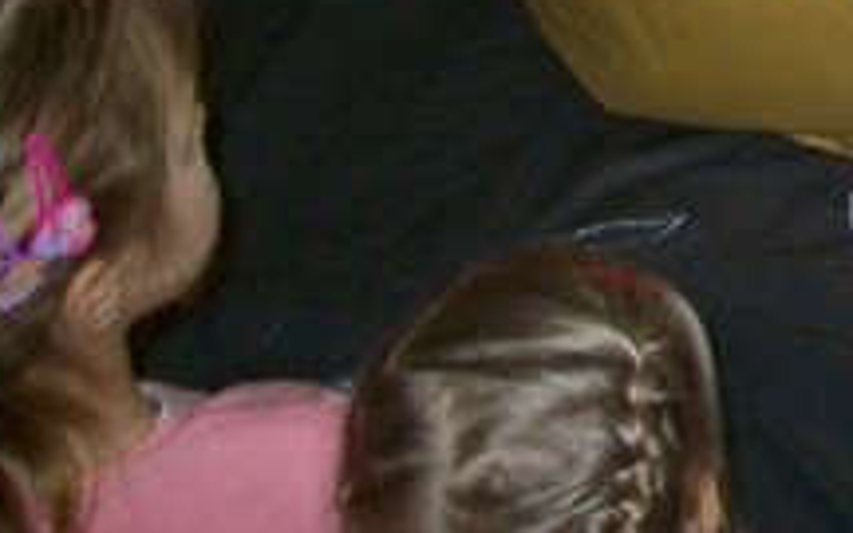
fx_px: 2673
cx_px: 1256
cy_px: -420
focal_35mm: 115
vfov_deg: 10.7
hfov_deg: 16.6
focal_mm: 6
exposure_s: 1/64
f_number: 2.7
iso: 200
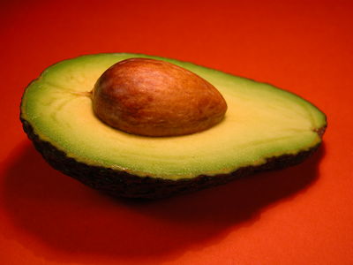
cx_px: 176
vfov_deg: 29.1
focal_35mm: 50
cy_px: 132
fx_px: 510
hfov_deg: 38.2
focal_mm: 12.7
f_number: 3.4
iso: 100
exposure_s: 1/149
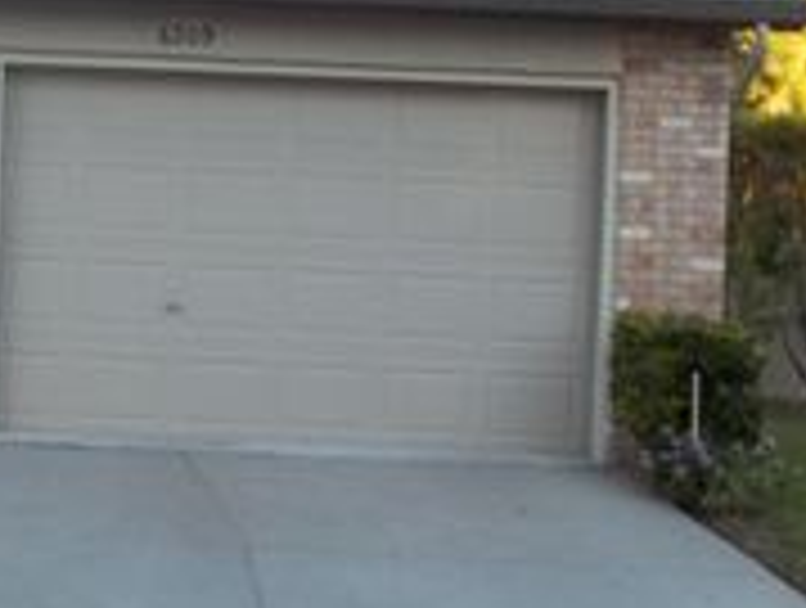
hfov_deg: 20.0
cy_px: 106
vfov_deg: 16.0
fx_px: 2146
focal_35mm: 92
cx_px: -149
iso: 64
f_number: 3.3
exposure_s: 1/100
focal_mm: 5.9
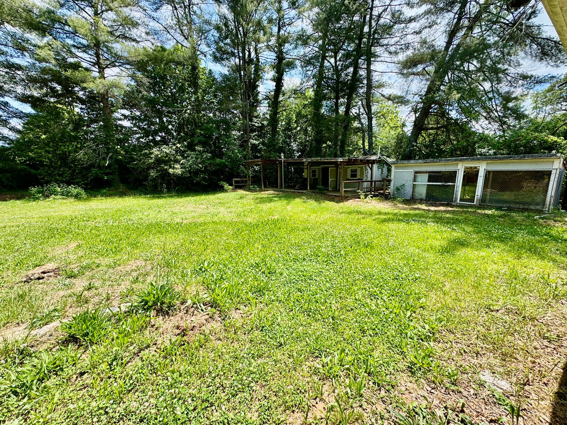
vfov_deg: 85.7
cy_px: 212
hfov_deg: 102.1
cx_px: 284
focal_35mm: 14
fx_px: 229
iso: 40
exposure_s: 1/687
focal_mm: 2.22
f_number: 2.2
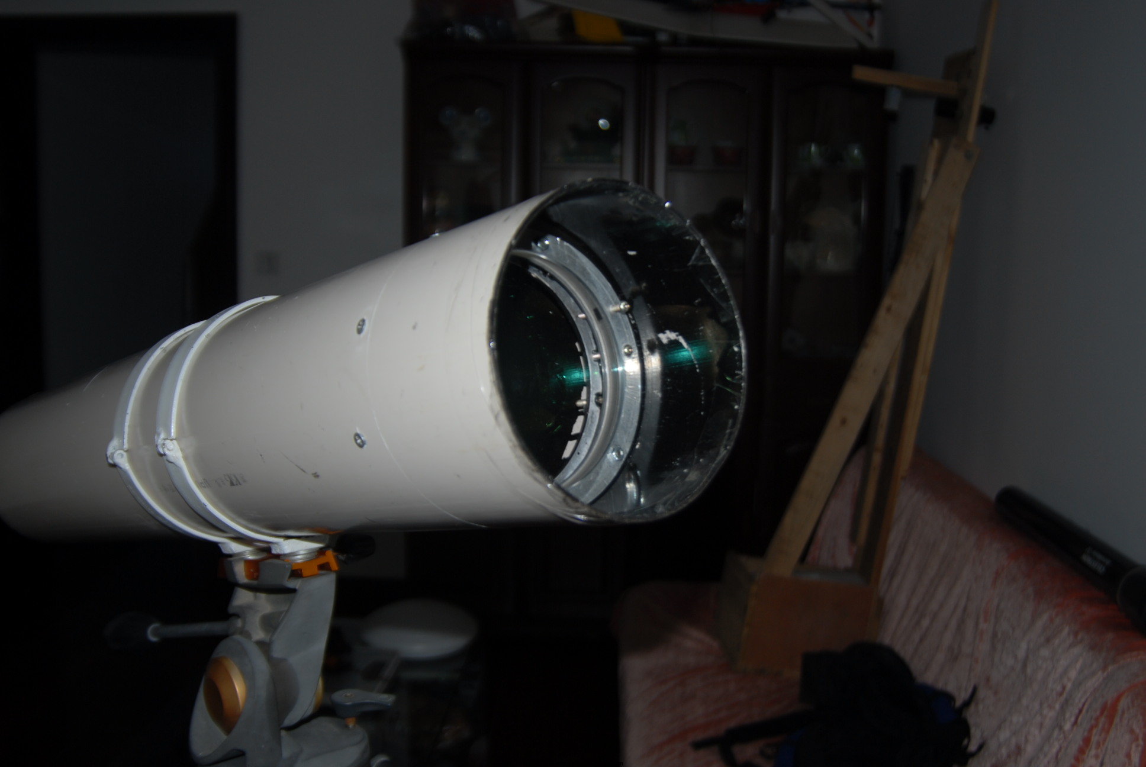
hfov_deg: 53.1
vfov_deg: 37.0
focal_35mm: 36
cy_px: 384
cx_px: 573
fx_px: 1147
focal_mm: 24
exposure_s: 1/60
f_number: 3.5
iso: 100
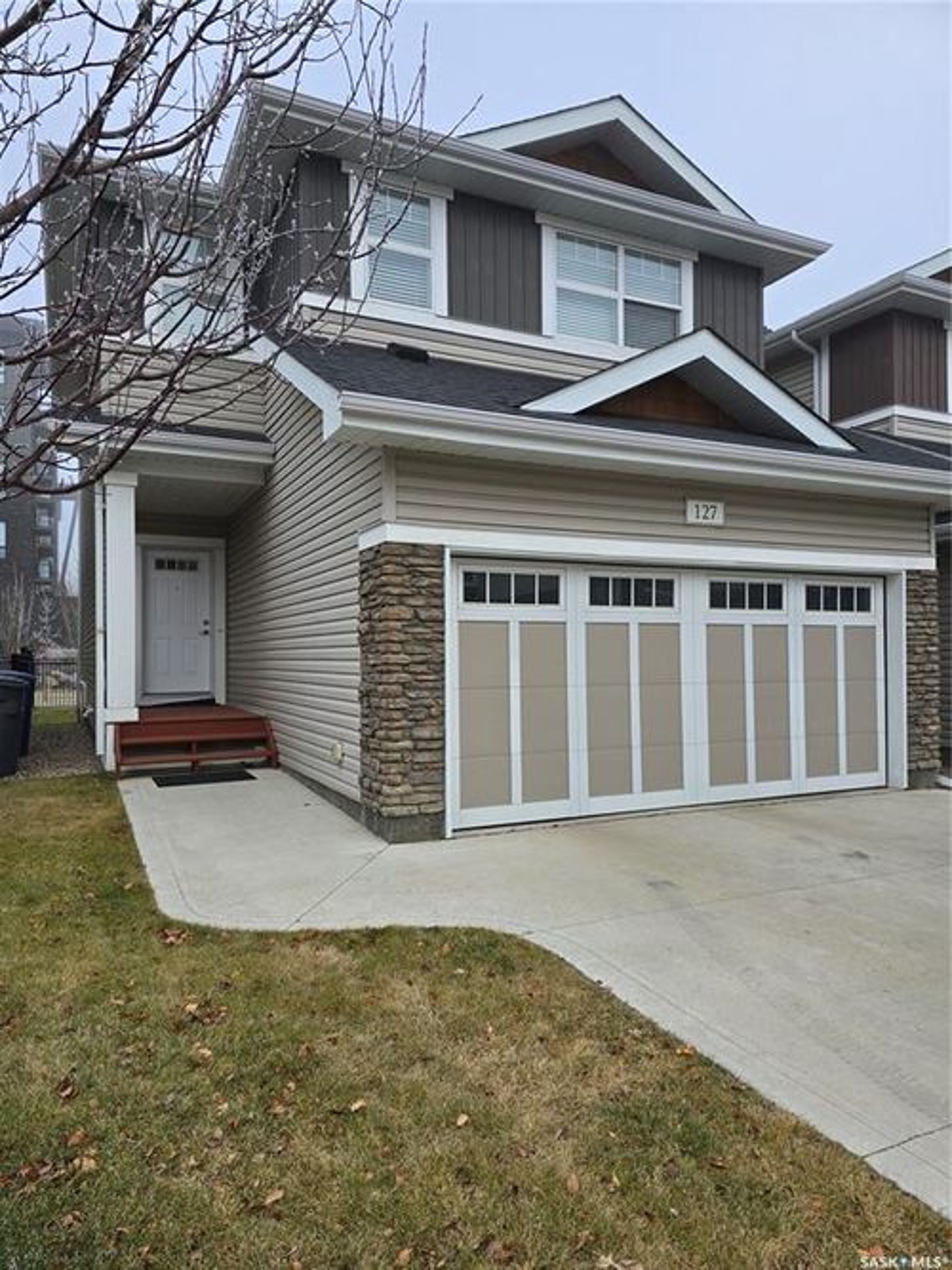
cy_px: 635
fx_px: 844
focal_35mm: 23
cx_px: 476
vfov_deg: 73.9
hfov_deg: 58.9
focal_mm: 6.3
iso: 12
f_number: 1.7
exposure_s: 1/241
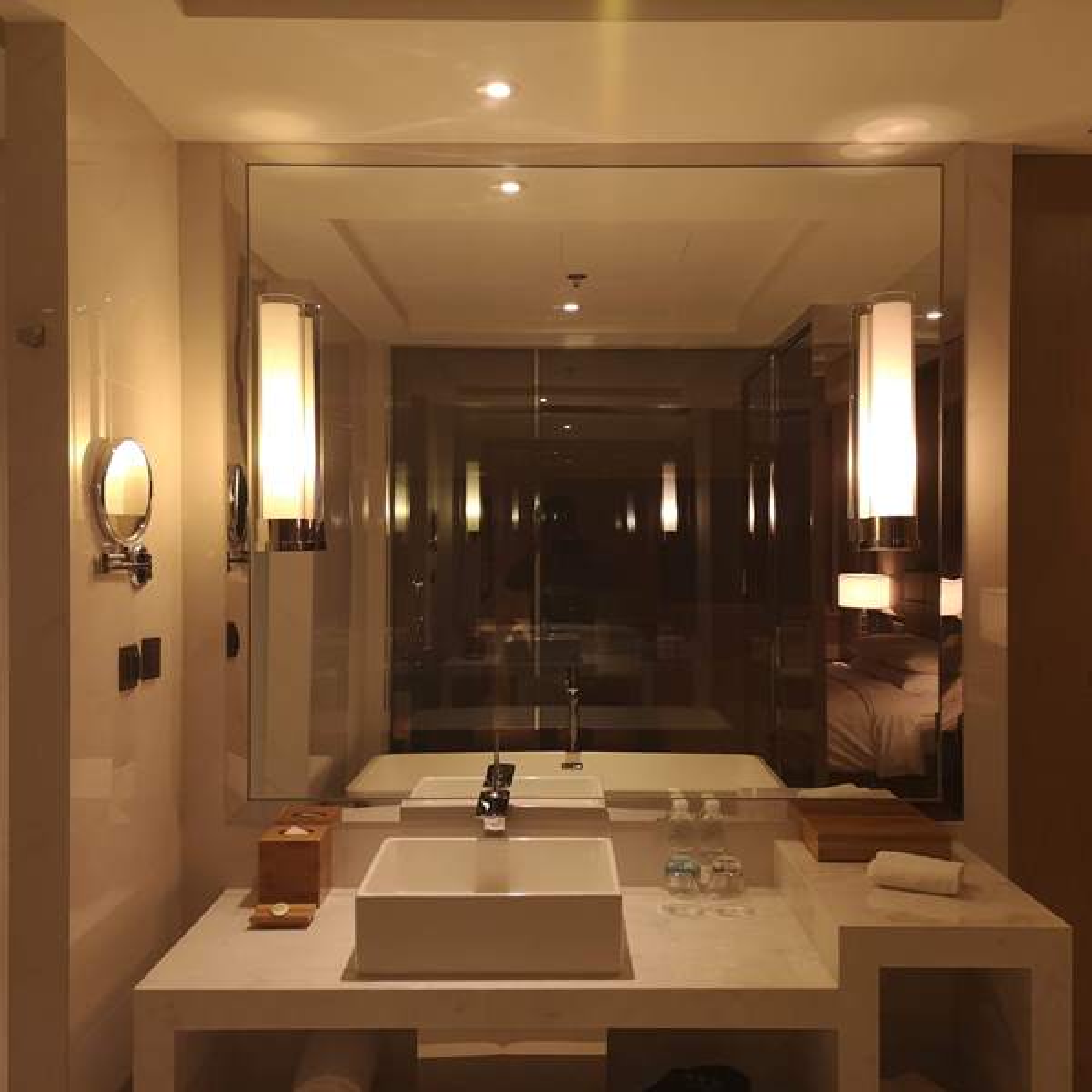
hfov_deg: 51.1
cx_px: 554
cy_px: 547
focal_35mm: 32
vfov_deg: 51.1
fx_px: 1142
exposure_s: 1/33.3
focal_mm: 3.95
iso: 320
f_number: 1.8
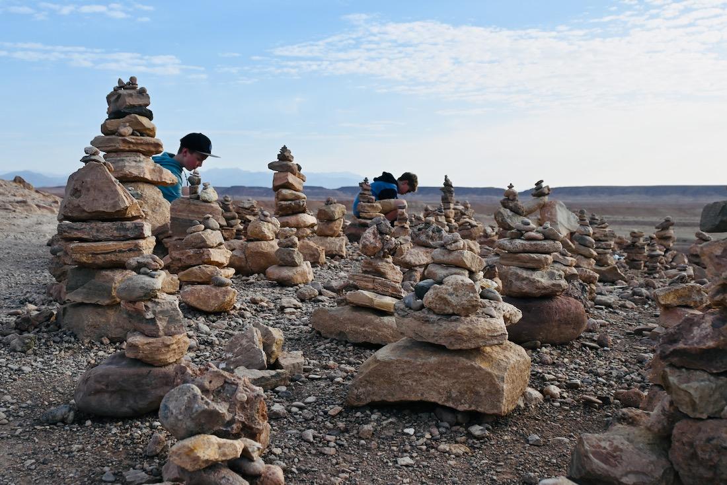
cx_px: 364
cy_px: 242
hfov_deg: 48.7
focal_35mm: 40
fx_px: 803
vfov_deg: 33.6
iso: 100
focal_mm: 26.5
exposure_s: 1/250
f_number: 6.3
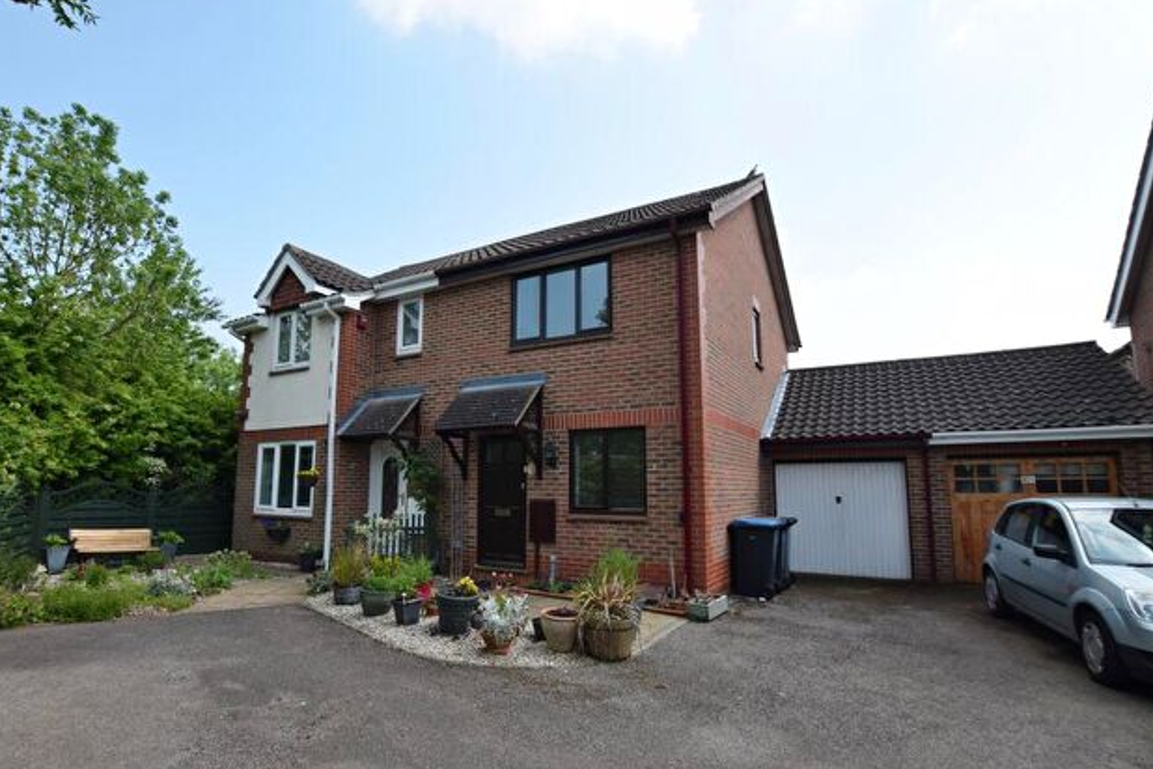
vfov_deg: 70.3
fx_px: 544
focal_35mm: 17
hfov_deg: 93.2
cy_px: 417
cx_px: 545
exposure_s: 1/250
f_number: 8
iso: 200
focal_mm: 10
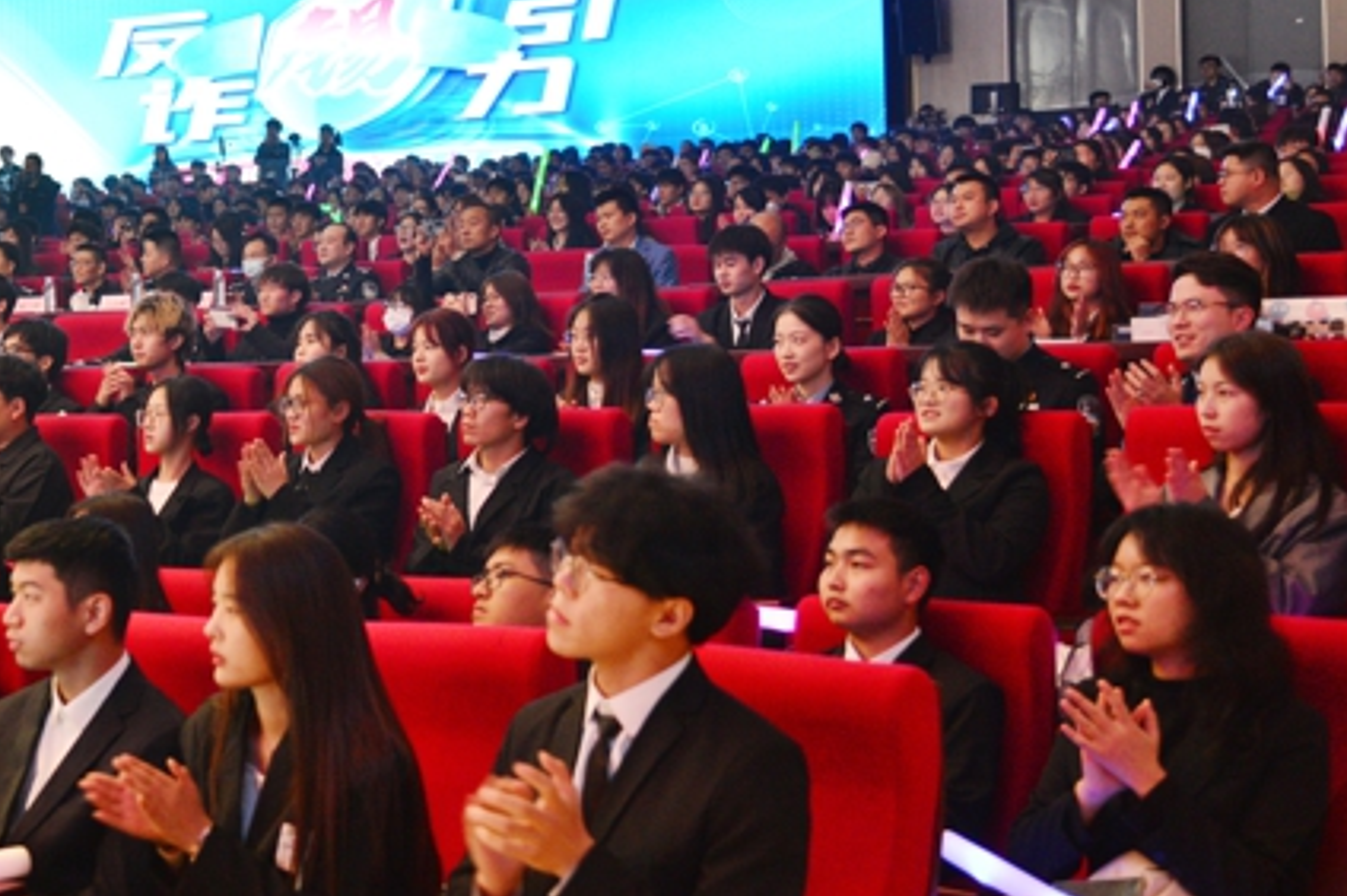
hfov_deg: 32.1
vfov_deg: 22.1
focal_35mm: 61
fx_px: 2281
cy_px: 294
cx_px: 286
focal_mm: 38
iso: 1600
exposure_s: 1/60
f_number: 4
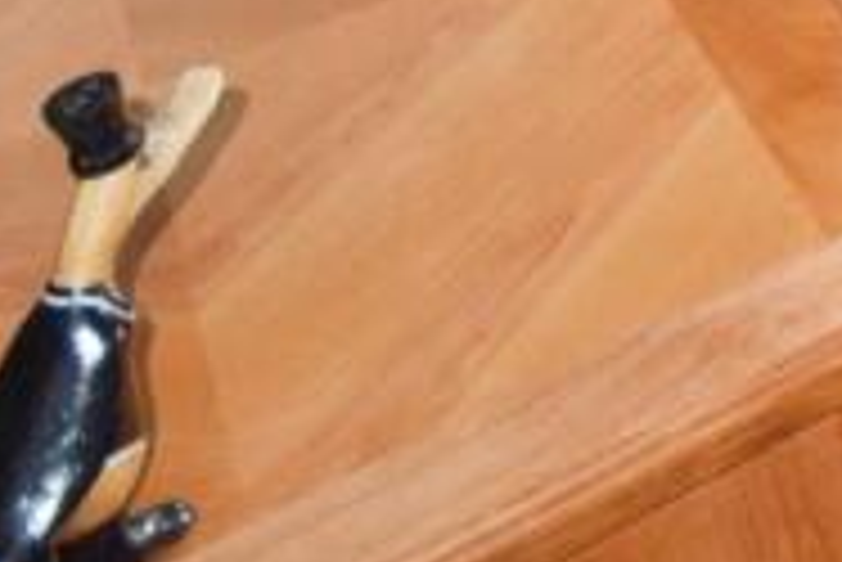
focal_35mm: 82
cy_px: -803
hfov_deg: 15.0
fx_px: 1919
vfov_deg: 12.7
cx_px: 2008
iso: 720
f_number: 5.6
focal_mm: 10
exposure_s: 1/125
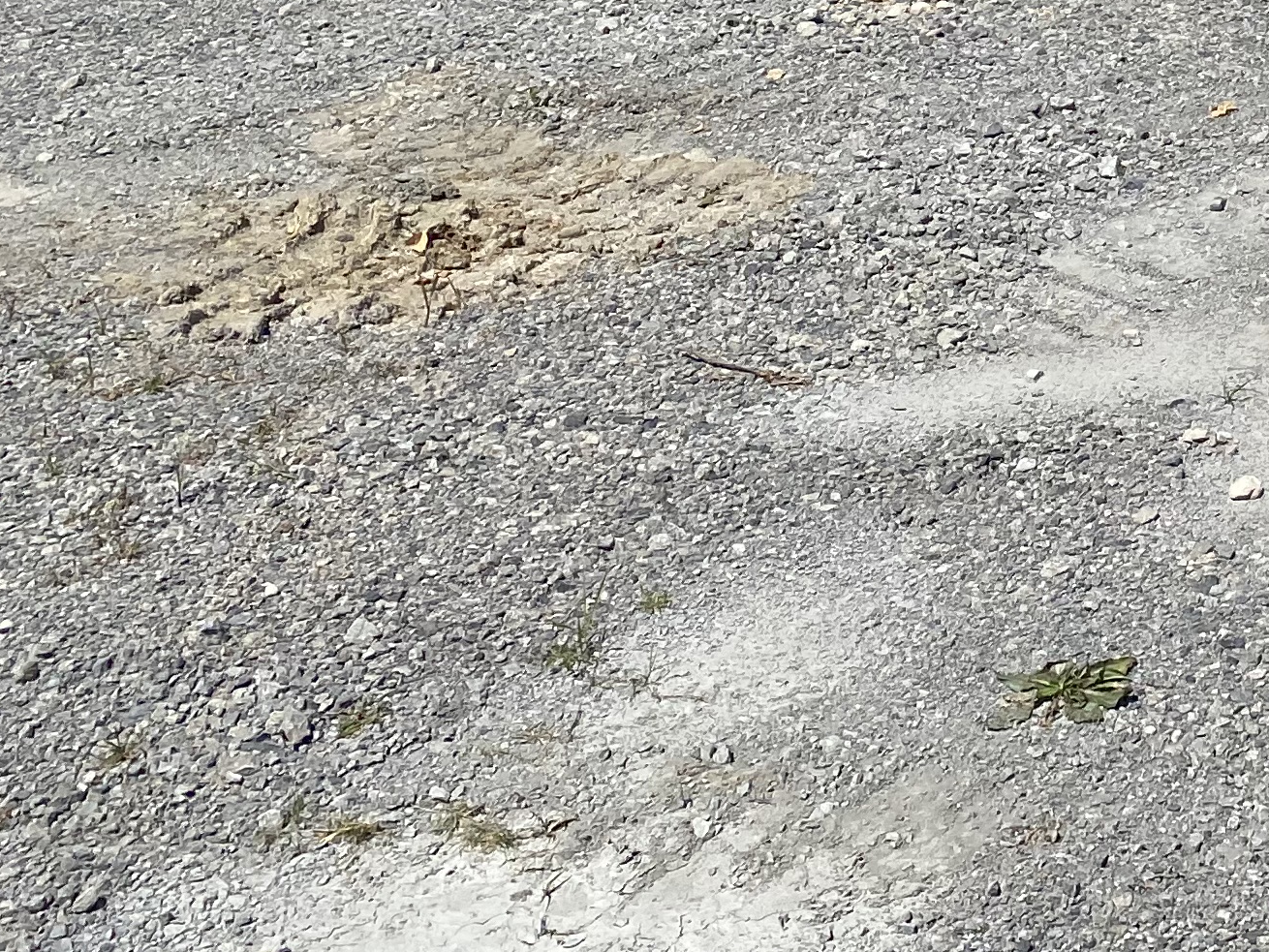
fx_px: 2933
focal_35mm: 80
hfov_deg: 21.7
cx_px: 1710
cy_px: -505
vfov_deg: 16.7
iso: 32
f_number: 1.8
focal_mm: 4.25
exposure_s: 1/3846
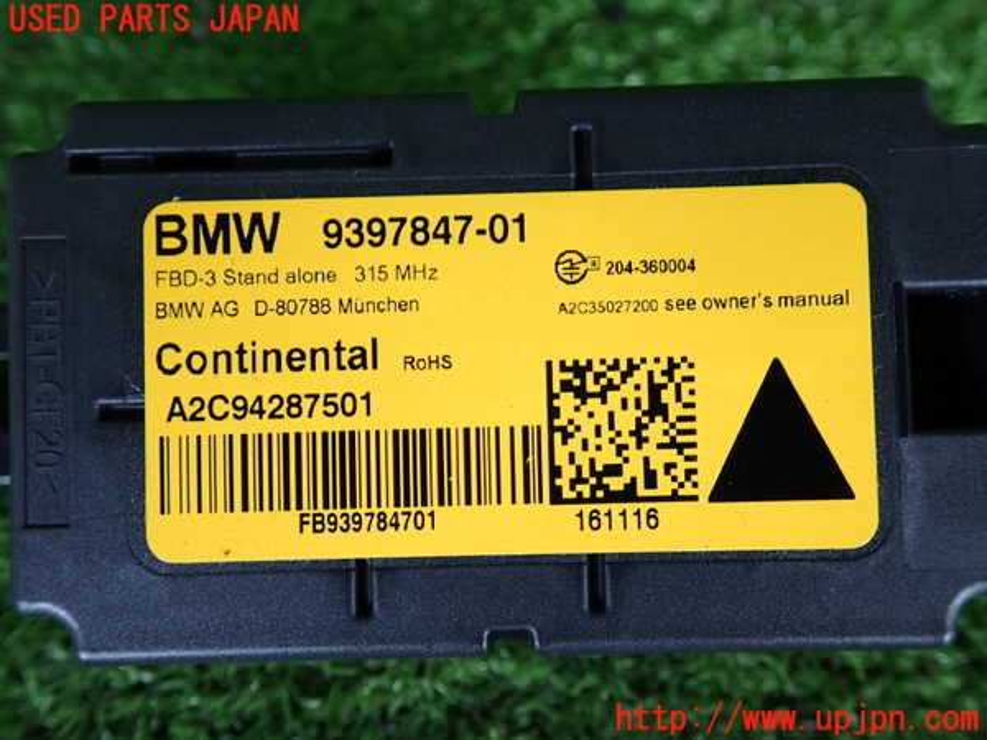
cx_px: 494
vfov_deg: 39.7
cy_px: 370
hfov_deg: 51.4
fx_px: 1026
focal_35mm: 36
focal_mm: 6.37
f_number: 2.5
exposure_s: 1/80
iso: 200
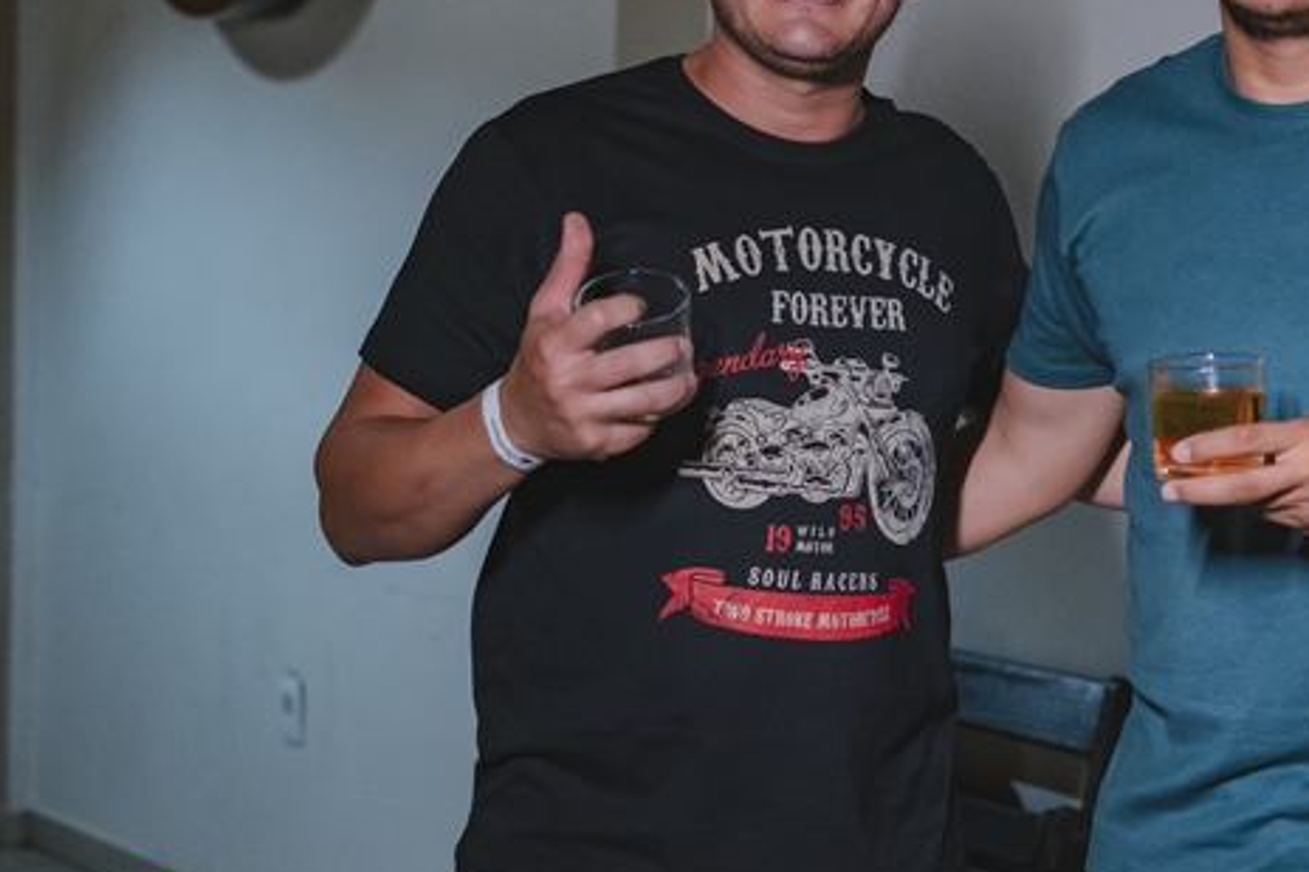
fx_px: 3046
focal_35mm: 84
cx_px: 994
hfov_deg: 24.0
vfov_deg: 16.2
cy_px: 277
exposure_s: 1/200
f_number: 2.5
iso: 2500
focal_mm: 35
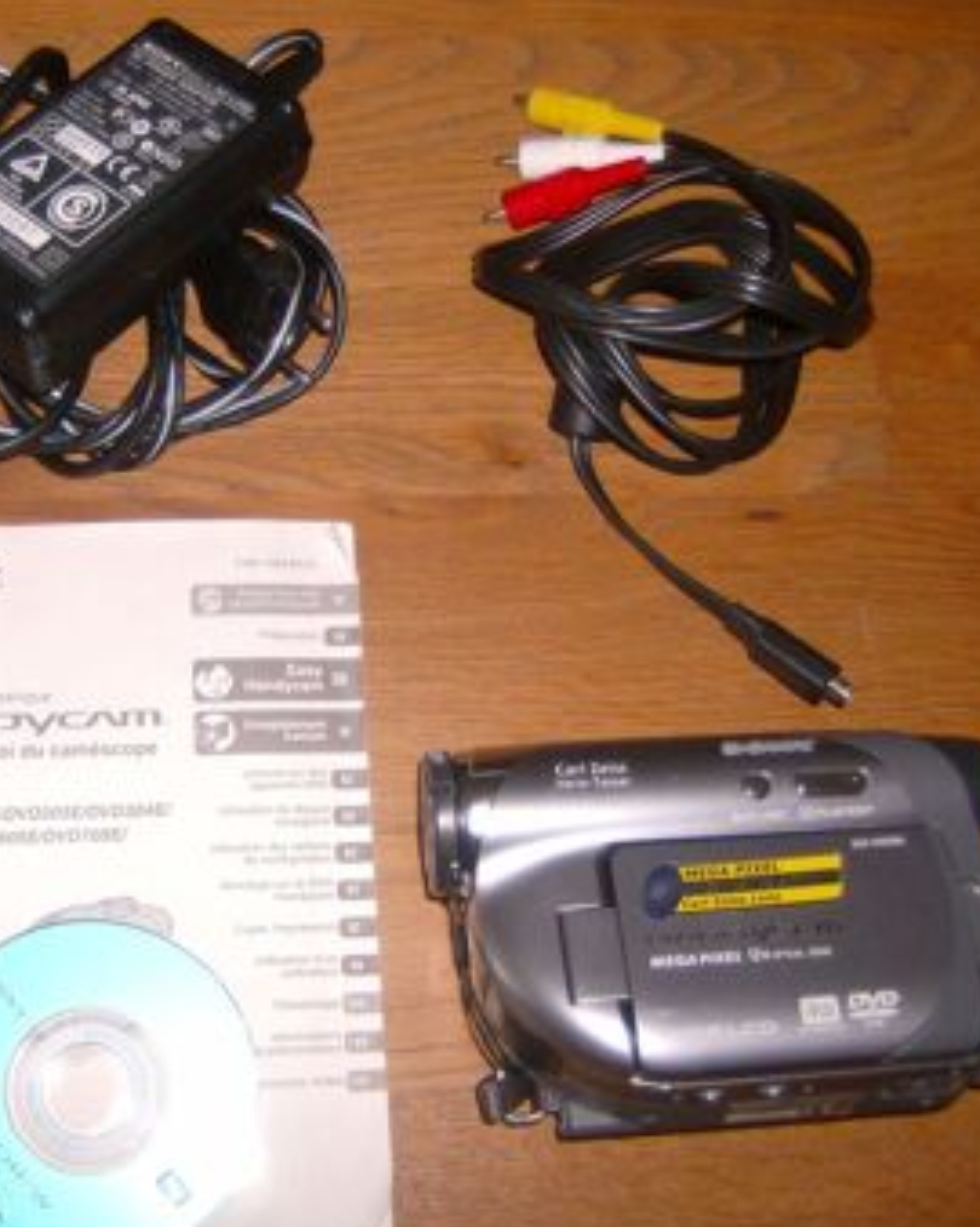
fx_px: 1814
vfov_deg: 37.3
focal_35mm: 50
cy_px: 652
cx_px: 330
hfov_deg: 30.0
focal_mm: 6
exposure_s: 1/60
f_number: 2.8
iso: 200
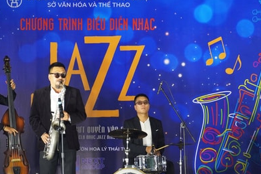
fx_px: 1231
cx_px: 166
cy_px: 102
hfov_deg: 12.1
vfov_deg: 8.1
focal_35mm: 170
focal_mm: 82
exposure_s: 1/160
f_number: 5.6
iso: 1250
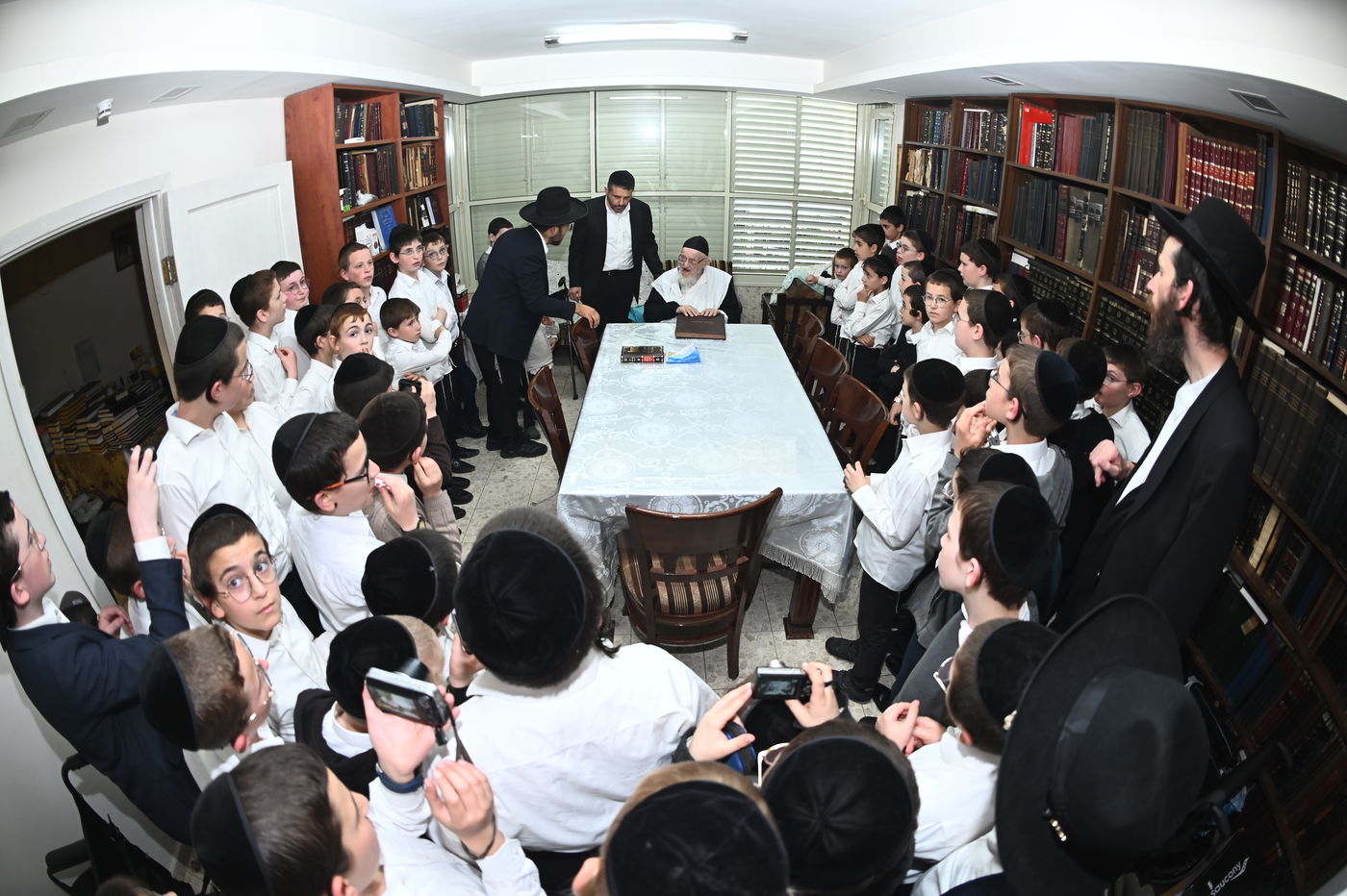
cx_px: 674
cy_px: 448
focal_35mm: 16
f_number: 4.5
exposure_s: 1/200
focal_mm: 16
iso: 1000
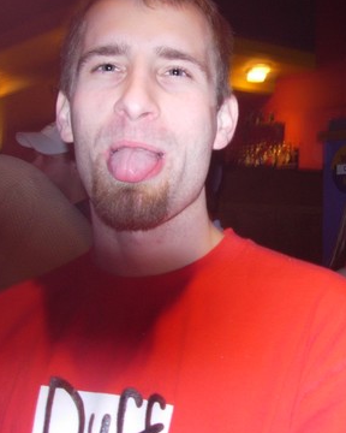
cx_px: 320
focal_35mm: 66
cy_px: 189
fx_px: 845
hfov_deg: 22.5
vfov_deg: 28.7
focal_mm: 7.8
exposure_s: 1/1.2
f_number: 2.8
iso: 79
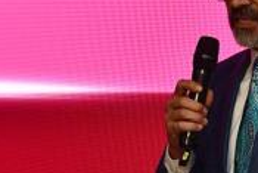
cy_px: 62
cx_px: 263
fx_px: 1549
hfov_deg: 9.4
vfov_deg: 6.4
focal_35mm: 216
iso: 640
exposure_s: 1/160
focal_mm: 72
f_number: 5.6
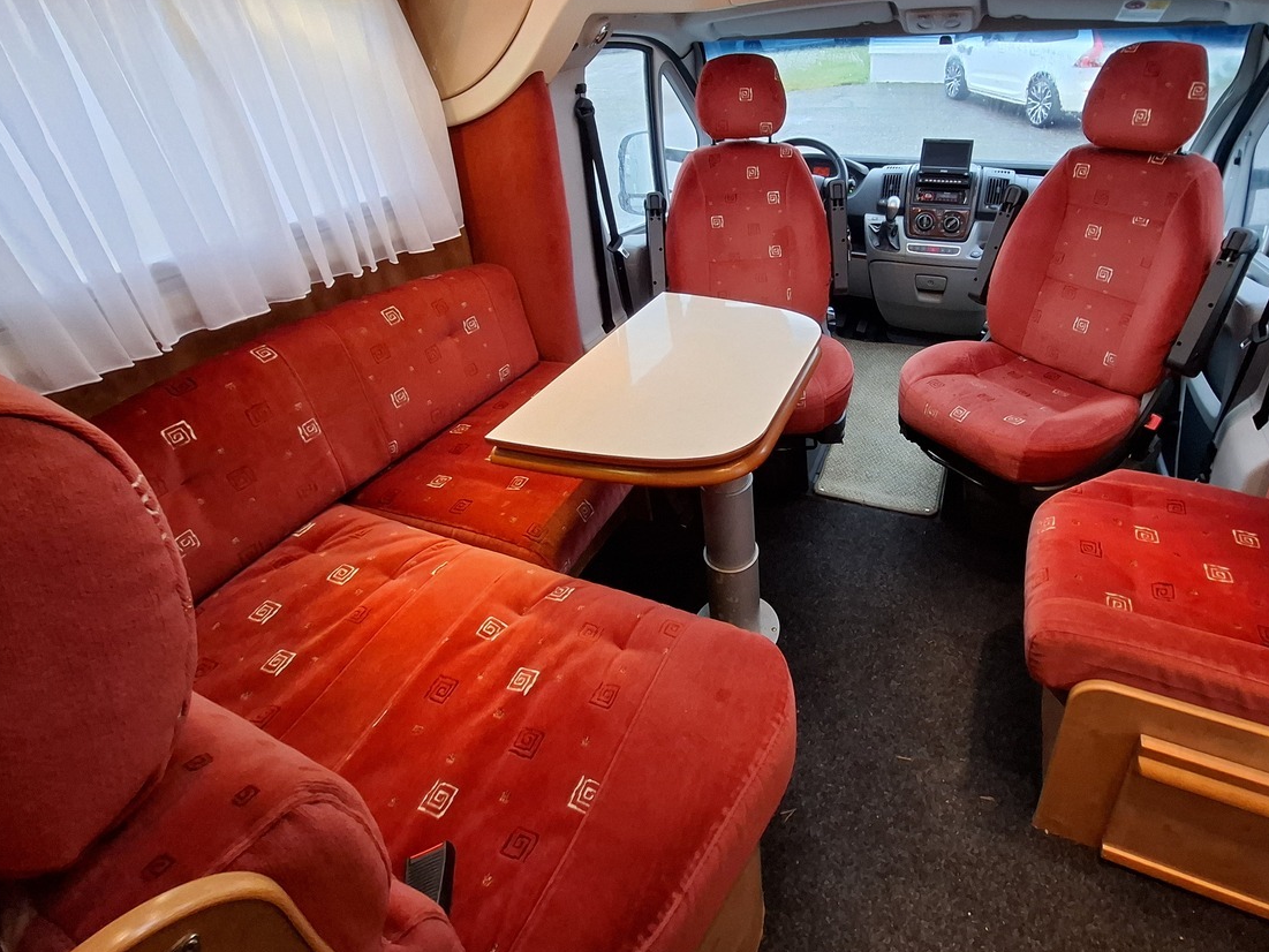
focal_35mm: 17
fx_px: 623
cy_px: 342
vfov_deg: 73.1
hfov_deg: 90.1
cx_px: 750
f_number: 2.2
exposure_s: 1/25
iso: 250
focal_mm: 1.74
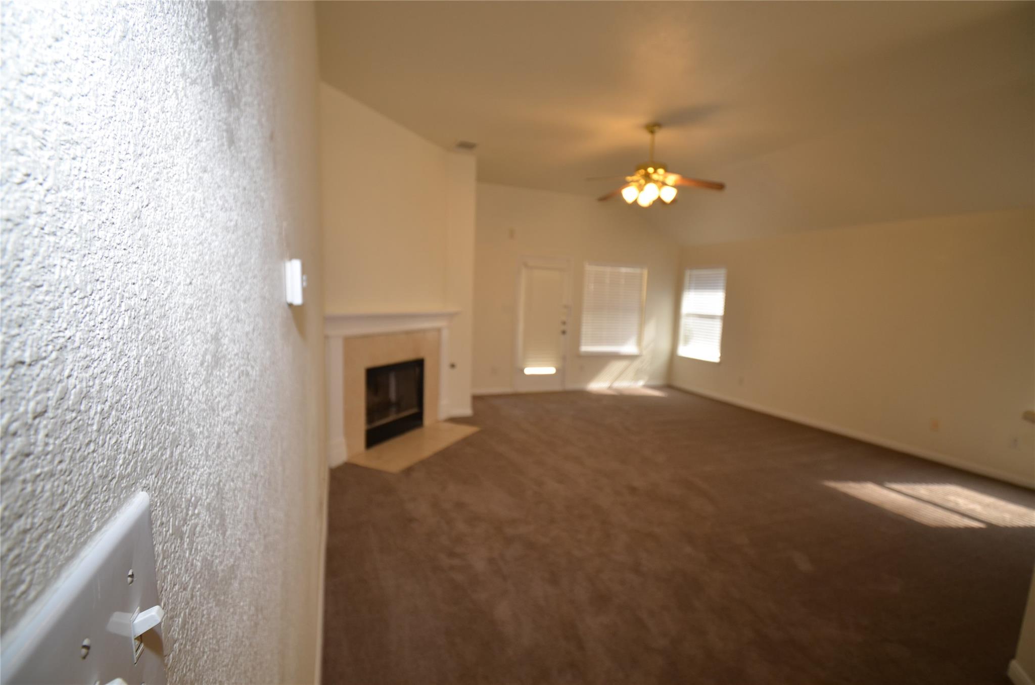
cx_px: 518
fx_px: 430
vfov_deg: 77.1
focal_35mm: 15
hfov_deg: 100.5
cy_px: 342
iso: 250
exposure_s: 1/60
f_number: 4.5
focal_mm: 10
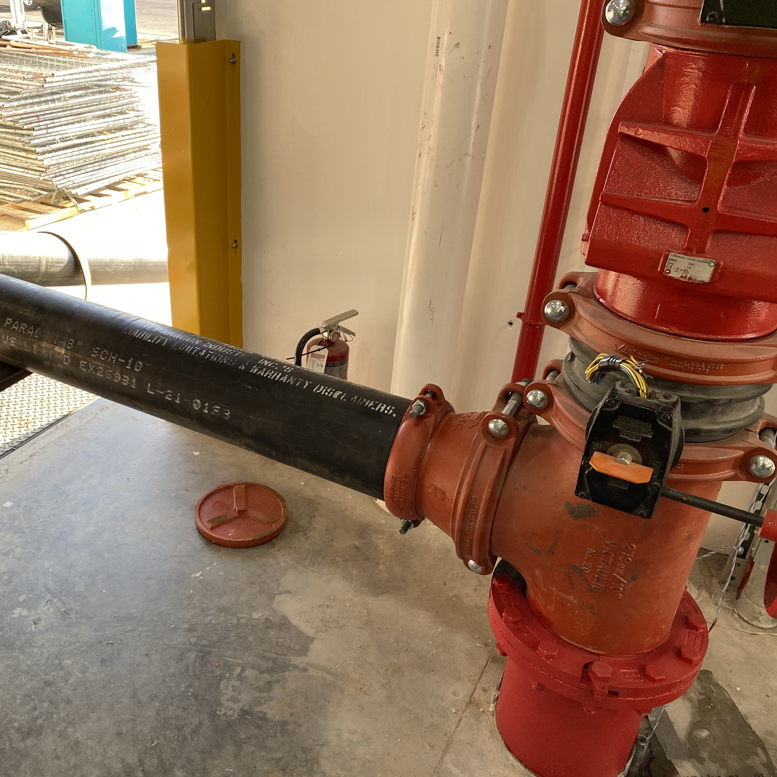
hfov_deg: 52.2
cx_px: 308
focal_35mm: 31
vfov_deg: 52.5
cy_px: 392
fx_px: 787
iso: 80
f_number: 1.8
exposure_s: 1/121
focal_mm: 4.25
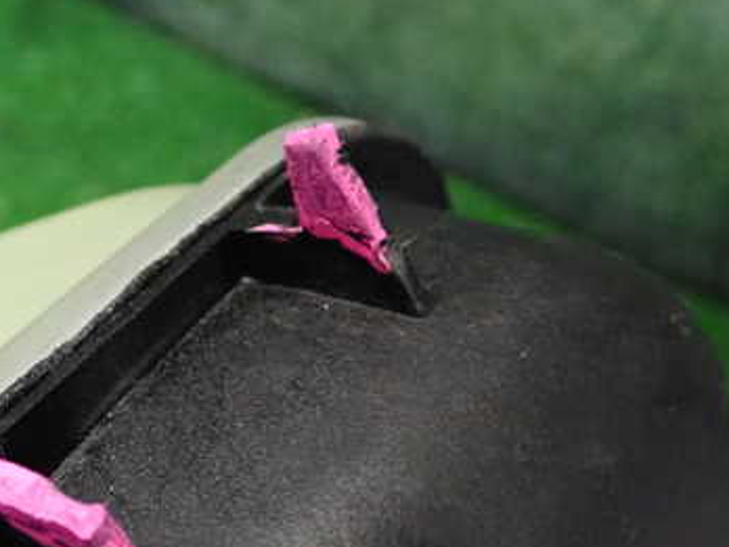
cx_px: 124
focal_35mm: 62
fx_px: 1306
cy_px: 396
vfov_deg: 23.5
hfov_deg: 30.3
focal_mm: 6.37
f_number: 2.5
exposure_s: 1/40
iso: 2500
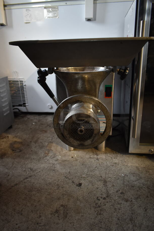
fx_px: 173
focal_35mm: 27
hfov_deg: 48.0
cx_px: 77
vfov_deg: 67.3
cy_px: 116
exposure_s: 1/30
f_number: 3.5
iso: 640
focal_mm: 18
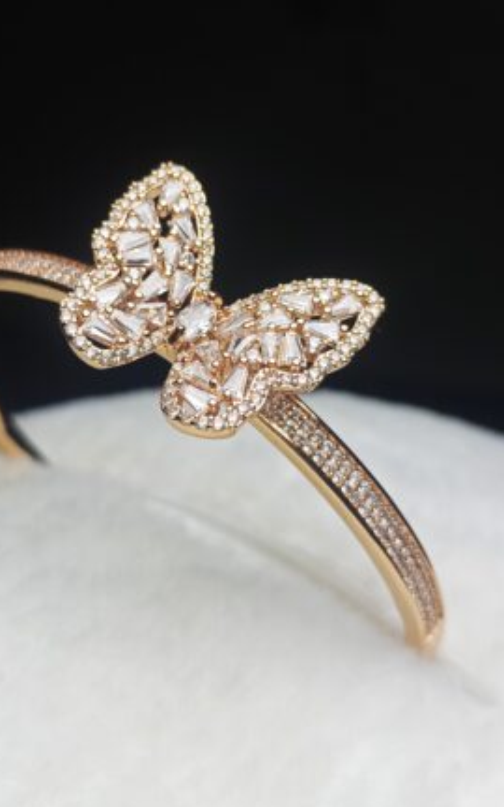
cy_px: 335
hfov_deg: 33.5
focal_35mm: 38
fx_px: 835
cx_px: 209
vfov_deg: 51.3
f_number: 1.8
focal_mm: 3.98
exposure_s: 1/129
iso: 50
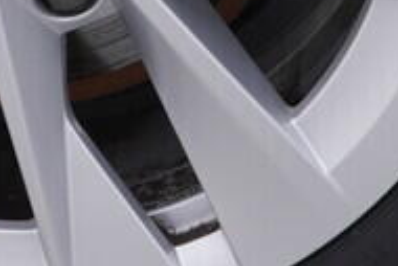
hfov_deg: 10.5
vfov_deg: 7.0
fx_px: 2146
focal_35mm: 194
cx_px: 8
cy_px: -139
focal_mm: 24
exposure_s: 1/80
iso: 125
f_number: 4
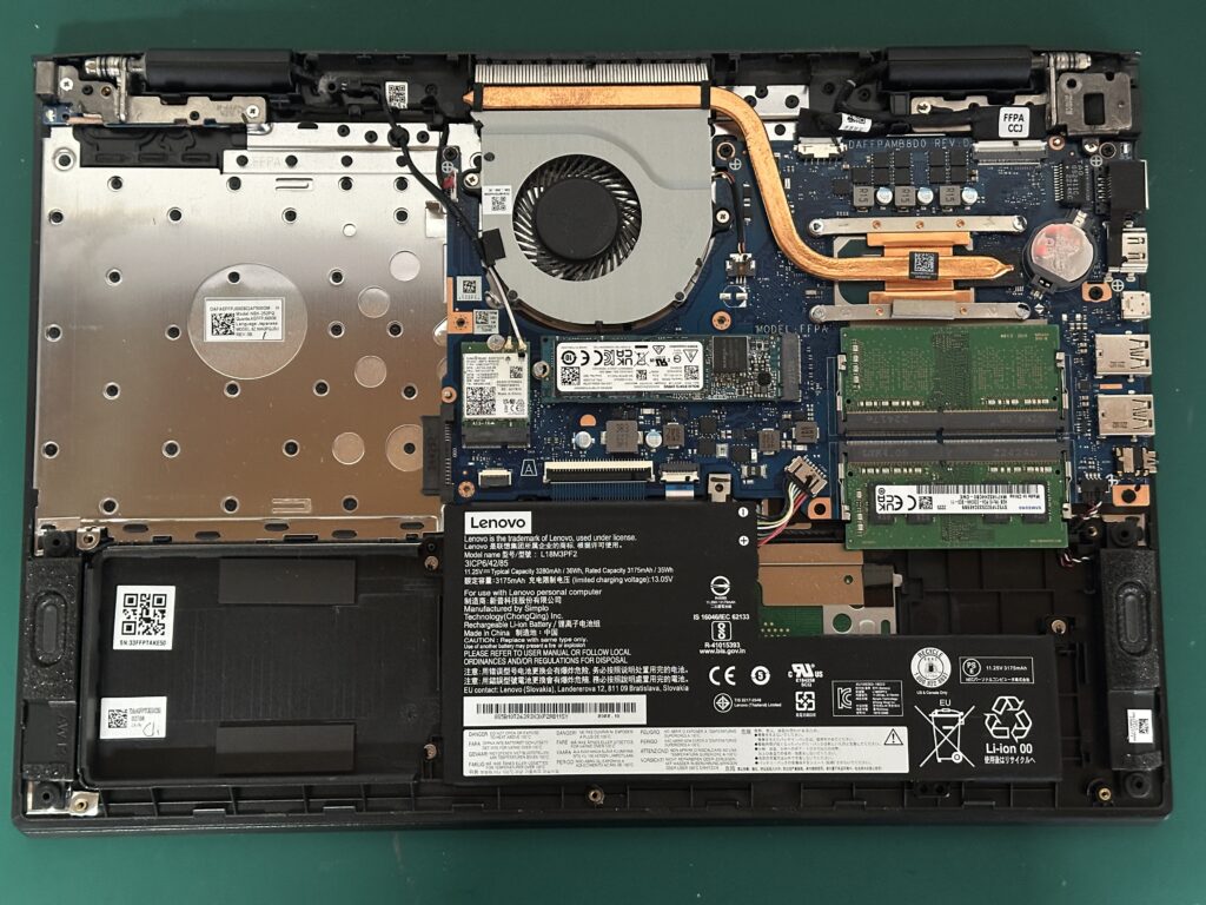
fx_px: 1672
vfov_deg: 30.3
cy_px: 452
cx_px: 603
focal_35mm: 48
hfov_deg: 39.7
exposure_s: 1/25
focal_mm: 6.86
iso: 640
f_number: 1.78
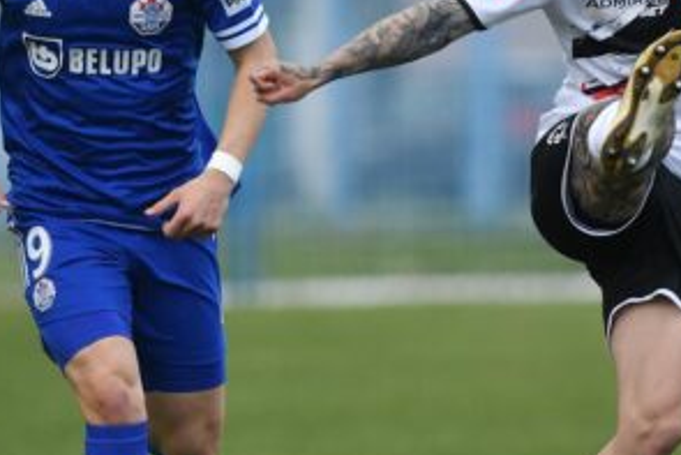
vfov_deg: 1.8
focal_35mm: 781
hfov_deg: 2.6
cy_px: 157
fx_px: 14780
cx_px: 709
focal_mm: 300
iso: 200
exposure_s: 1/1250
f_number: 4
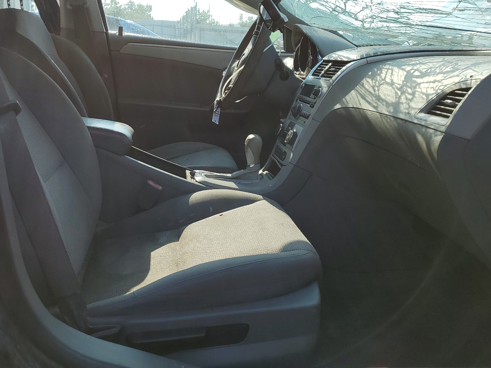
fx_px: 468
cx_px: 231
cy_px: 150
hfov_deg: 55.3
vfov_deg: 42.7
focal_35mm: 33
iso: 50
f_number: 1.5
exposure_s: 1/1667
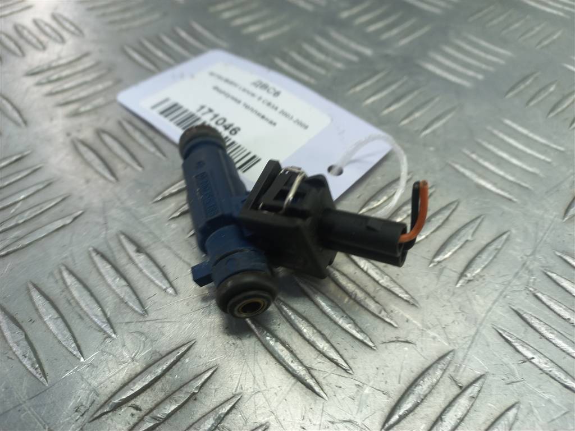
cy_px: 216
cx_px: 288
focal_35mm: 25
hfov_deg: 69.4
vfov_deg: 54.9
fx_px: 415
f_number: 1.8
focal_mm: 4.6
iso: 50
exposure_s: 1/50
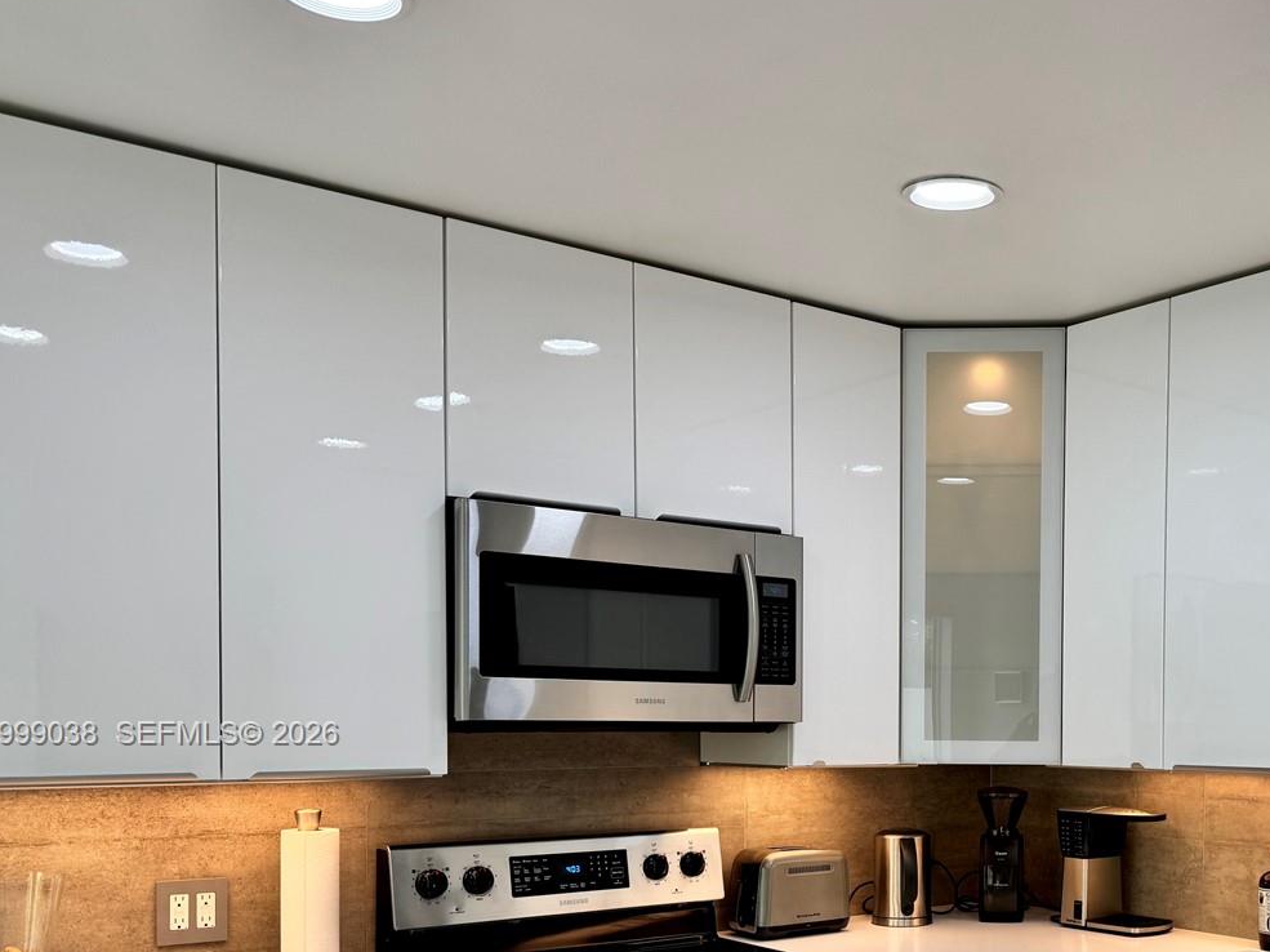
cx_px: 968
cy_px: 735
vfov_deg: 35.8
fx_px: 1430
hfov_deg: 46.0
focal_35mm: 39
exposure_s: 1/129
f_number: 1.78
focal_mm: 6.76
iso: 50
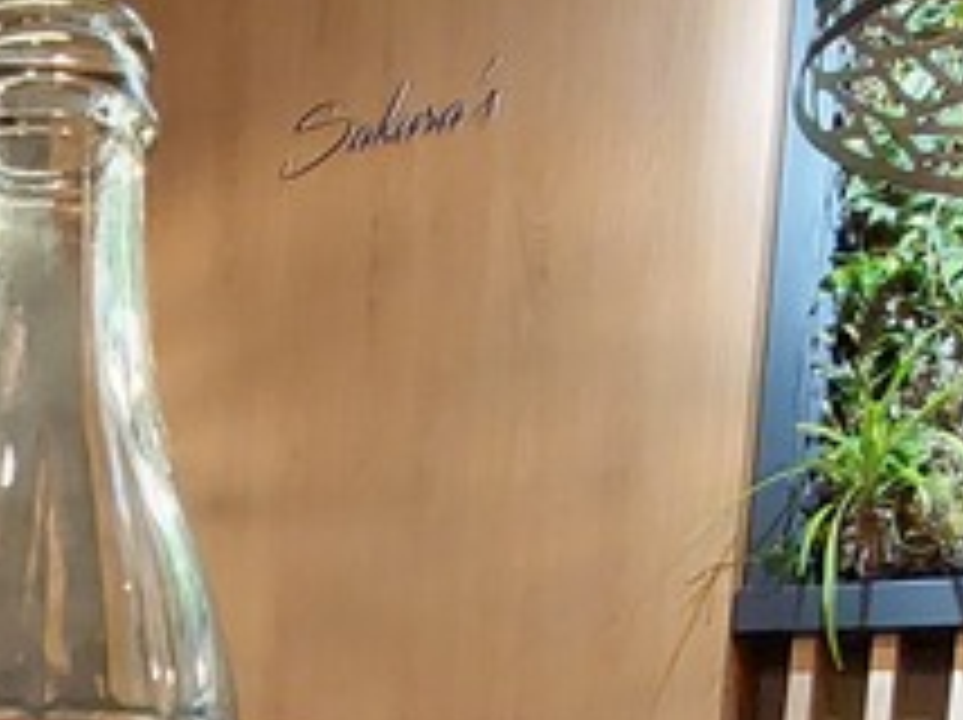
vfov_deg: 24.1
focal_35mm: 52
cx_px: 0
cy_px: 965
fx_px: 1445
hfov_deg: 33.7
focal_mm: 1.74
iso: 500
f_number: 2.2
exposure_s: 1/25
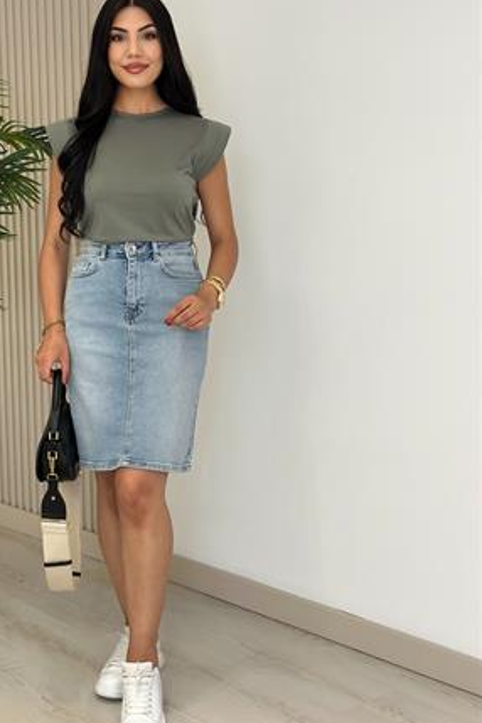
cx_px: 147
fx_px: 1245
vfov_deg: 32.3
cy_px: 308
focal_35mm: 62
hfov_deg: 21.8
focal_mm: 6.86
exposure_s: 1/365
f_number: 1.78
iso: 80
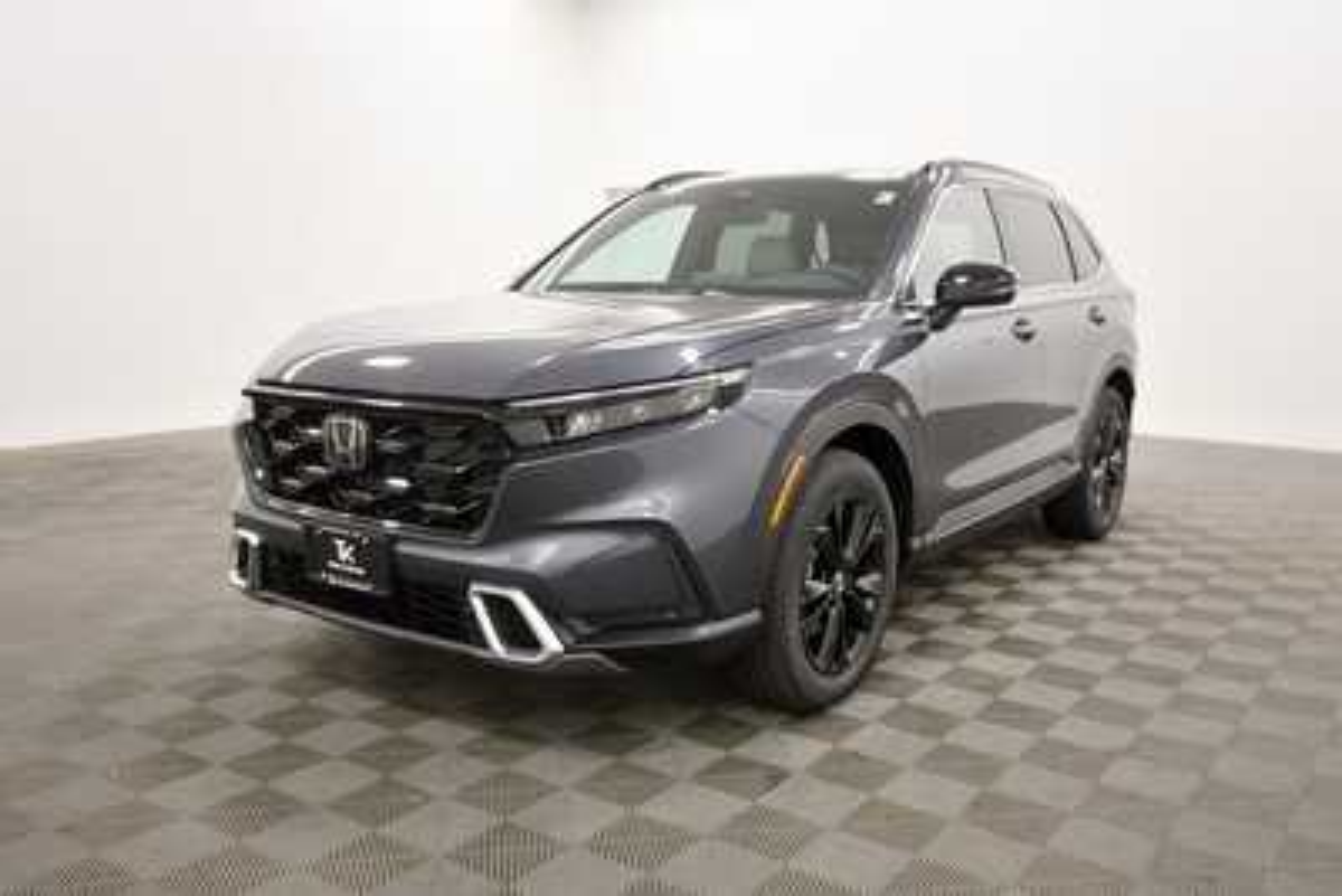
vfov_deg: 48.0
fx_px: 1007
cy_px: 448
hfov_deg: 67.4
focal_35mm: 27
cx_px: 671
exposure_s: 1/125
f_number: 5.3
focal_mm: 18
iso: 1250
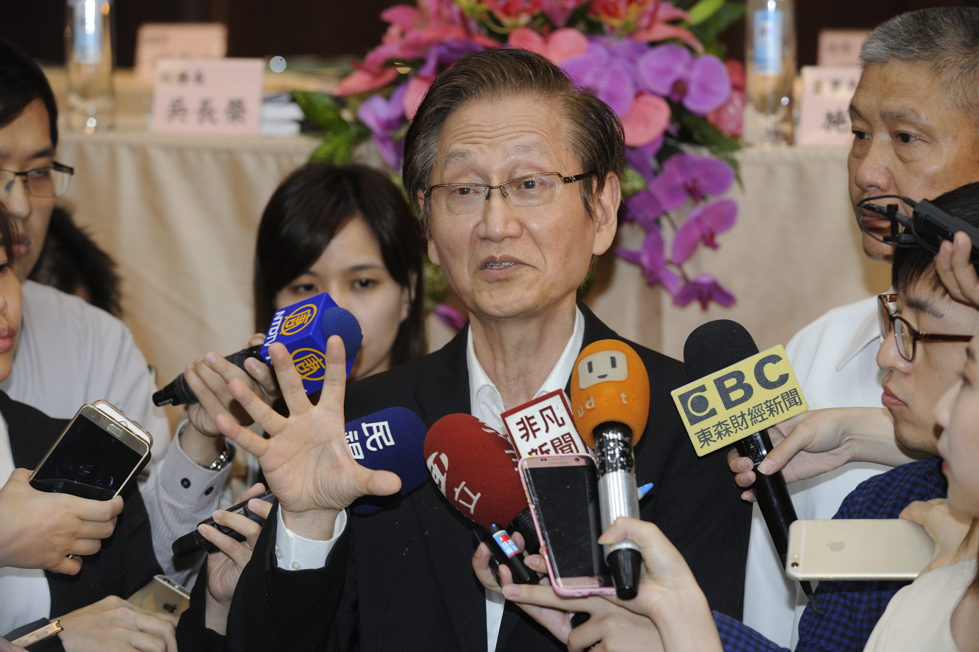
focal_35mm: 120
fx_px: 3261
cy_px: 326
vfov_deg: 11.4
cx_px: 490
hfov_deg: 17.1
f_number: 5.6
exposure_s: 1/80
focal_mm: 120
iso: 800
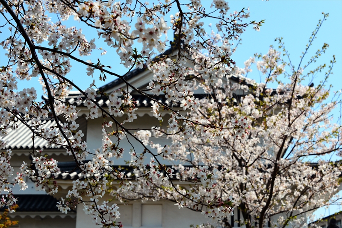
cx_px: 171
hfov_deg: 32.4
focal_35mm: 62
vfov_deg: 21.9
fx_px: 589
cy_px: 114
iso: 400
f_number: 10
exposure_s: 1/640
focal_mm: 62
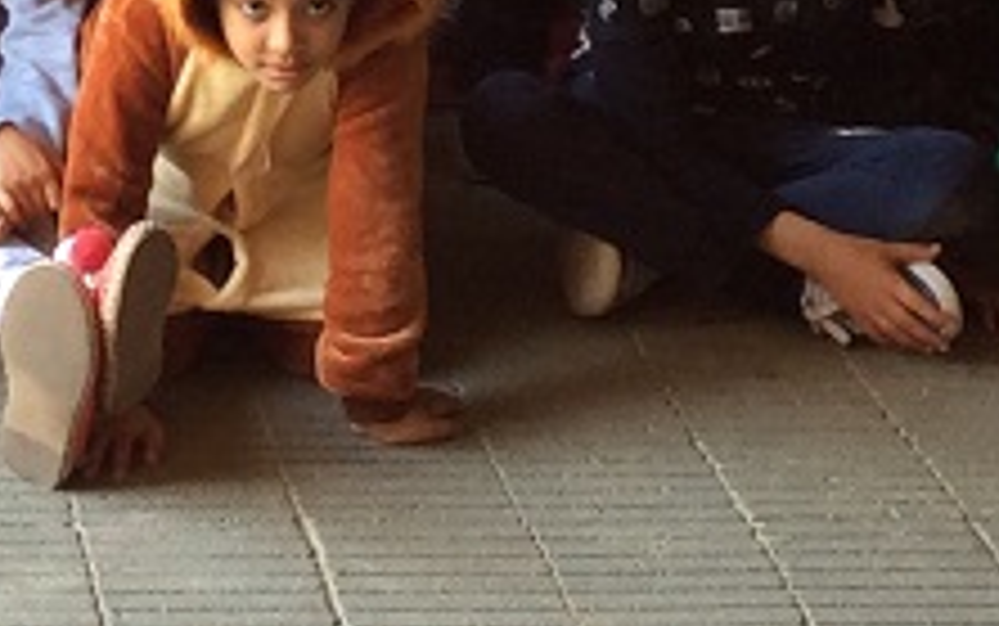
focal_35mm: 156
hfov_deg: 13.1
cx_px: -112
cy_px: -757
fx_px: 4249
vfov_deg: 7.9
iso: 32
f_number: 2.4
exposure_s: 1/25
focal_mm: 3.3
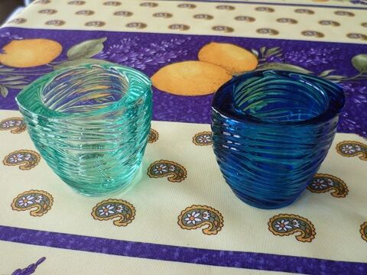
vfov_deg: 41.8
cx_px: 184
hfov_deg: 54.0
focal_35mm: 34
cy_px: 138
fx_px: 360
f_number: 3.2
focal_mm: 6.1
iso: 80
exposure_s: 1/30
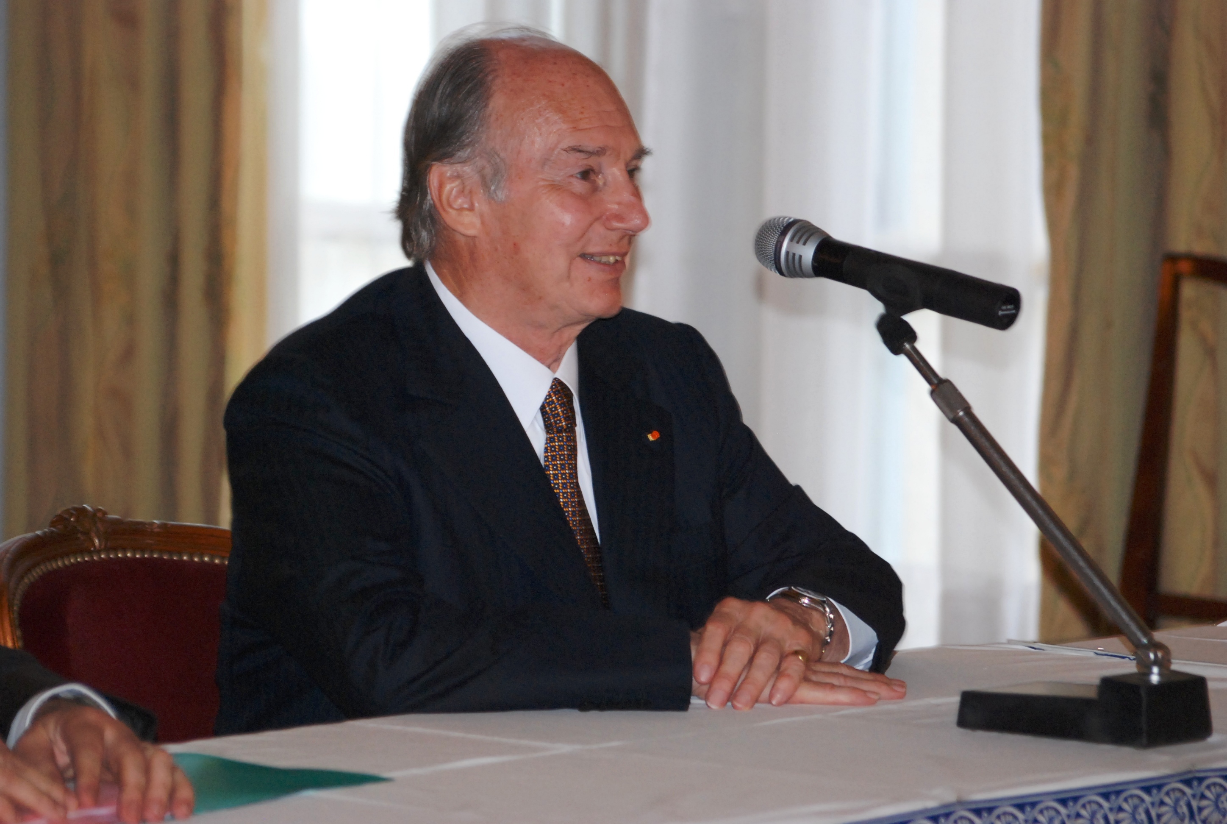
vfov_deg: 6.8
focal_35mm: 202
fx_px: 6916
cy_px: 412
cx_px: 614
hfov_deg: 10.1
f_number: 5
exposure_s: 1/60
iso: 1000
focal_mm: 135
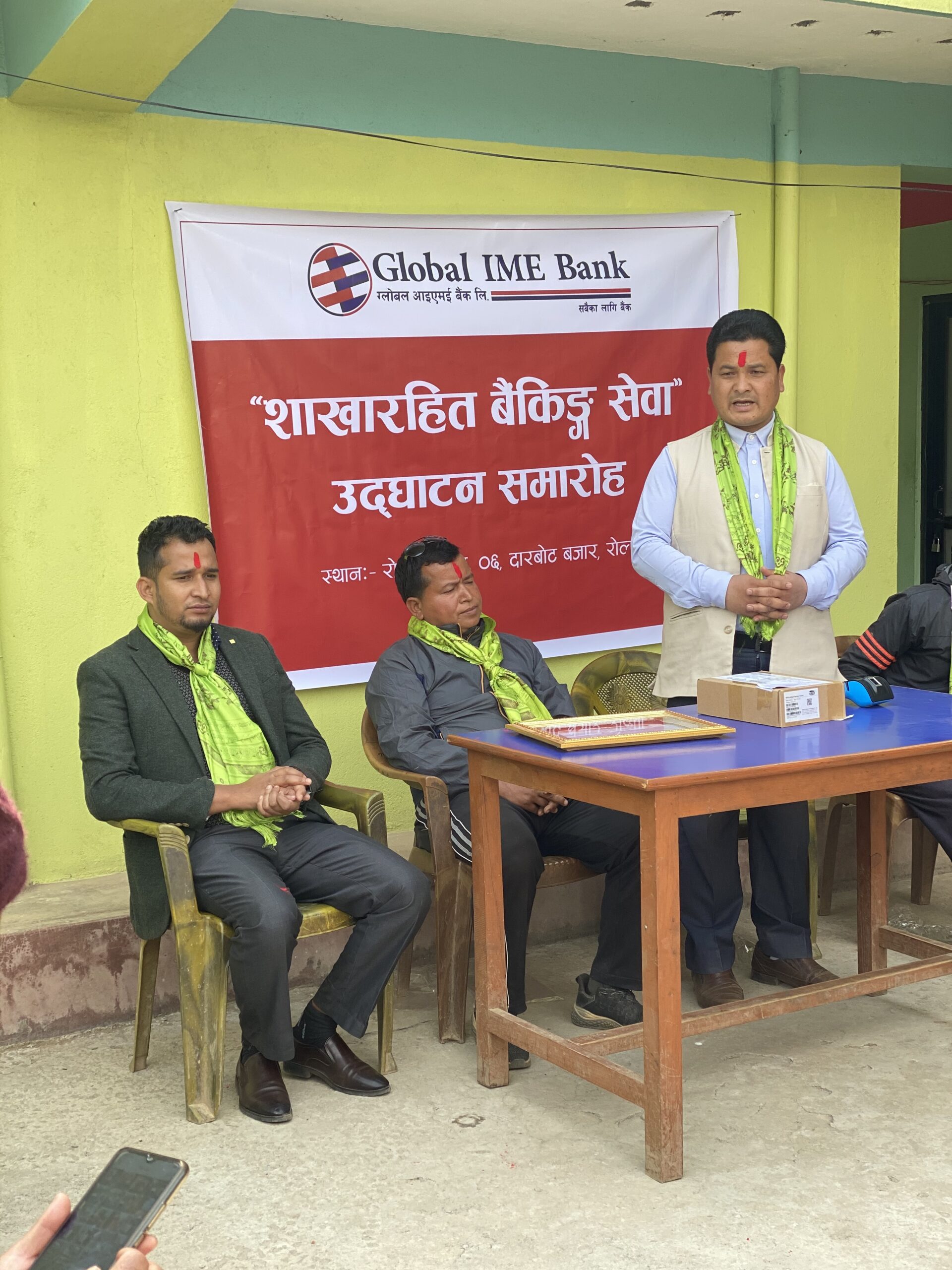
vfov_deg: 36.8
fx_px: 1907
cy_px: 635
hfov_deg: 28.0
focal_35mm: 52
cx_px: 476
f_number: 2
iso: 20
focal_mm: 6
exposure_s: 1/300
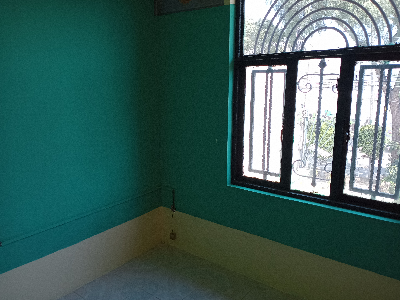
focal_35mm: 28
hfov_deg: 63.4
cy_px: 150
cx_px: 200
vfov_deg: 49.7
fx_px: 324
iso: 115
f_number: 1.8
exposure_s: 1/50
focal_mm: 4.05
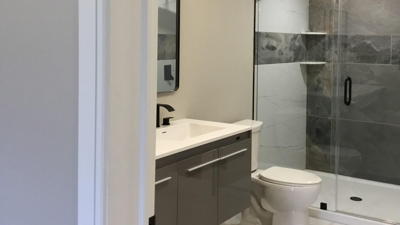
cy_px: 62
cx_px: 233
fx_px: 467
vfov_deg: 26.8
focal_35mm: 44
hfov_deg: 46.2
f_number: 2.4
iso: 80
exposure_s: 1/30
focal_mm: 3.3
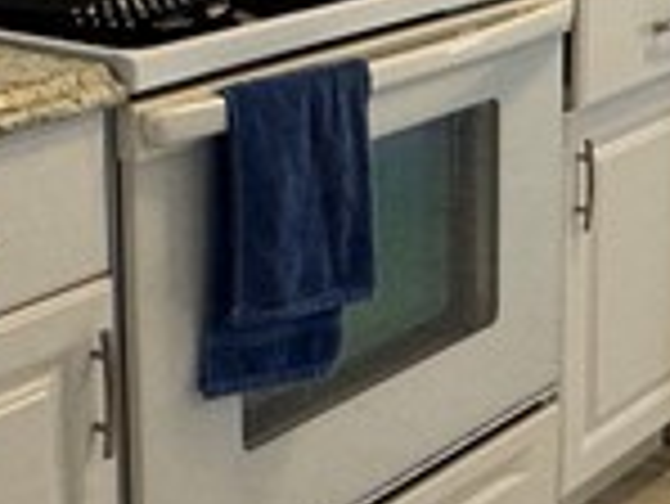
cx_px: 728
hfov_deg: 19.6
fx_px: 1860
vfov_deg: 15.1
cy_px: -40
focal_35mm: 96
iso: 160
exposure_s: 1/60
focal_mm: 2.22
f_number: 2.2
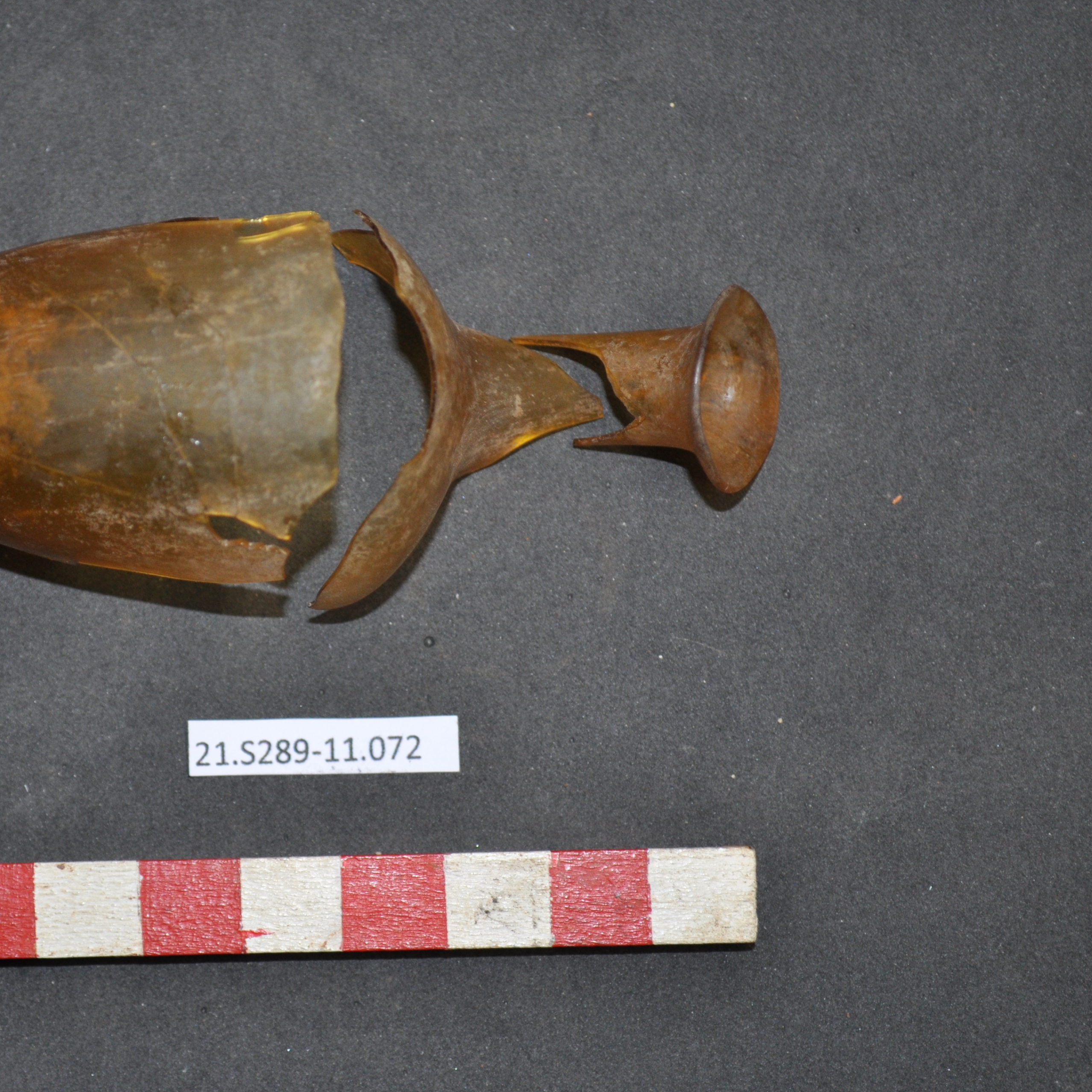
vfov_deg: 20.0
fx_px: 3092
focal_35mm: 87
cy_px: 546
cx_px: 291
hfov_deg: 19.9
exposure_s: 1/60
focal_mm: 45
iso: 450
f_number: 5.3
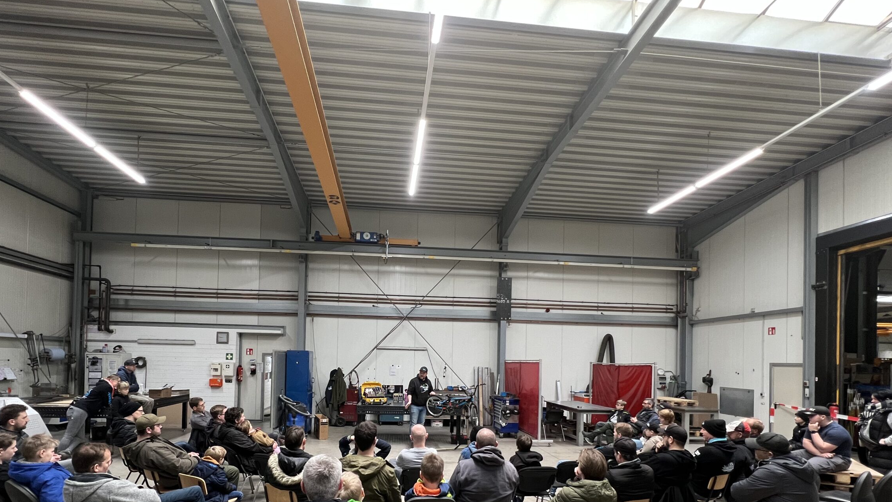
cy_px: 356
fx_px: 378
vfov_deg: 64.3
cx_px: 420
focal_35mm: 16
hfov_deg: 99.3
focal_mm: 1.57
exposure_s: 1/75
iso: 250
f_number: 1.8
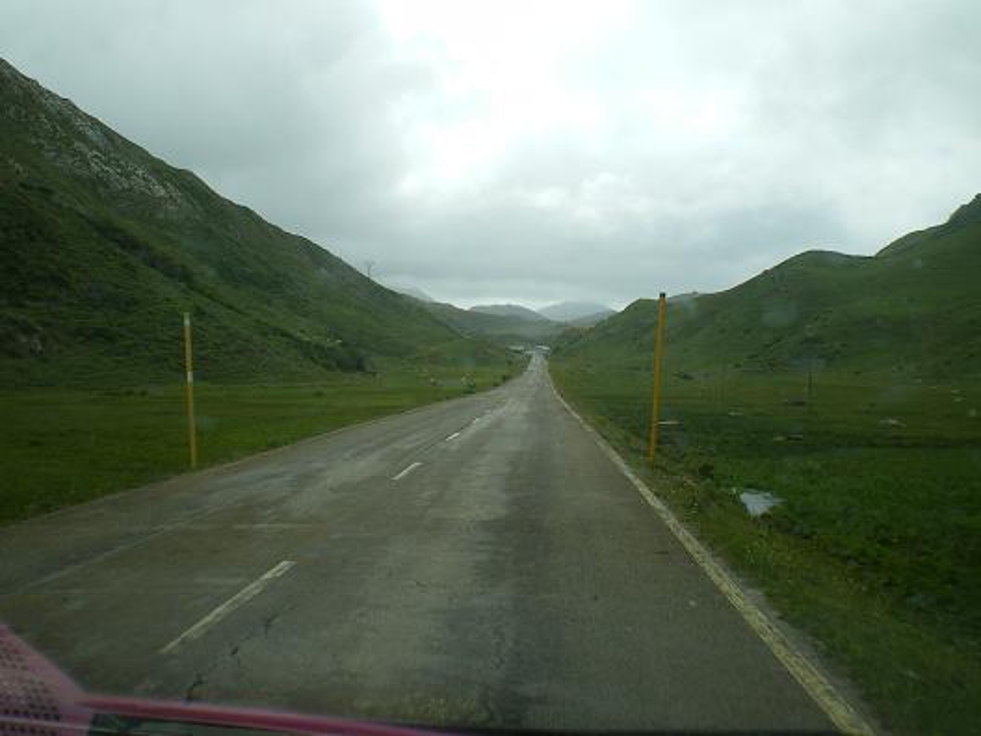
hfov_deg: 49.0
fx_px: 1077
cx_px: 490
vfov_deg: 37.7
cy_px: 368
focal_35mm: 38
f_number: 4.6
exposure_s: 1/320
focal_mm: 6.3
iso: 64
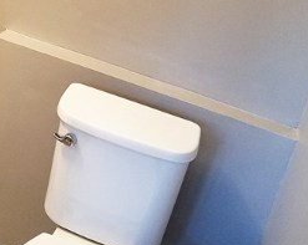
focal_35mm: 79
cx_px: 40
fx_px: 719
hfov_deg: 23.6
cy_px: 10
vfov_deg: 18.9
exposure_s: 1/24
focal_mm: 4.2
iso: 160
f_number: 1.7
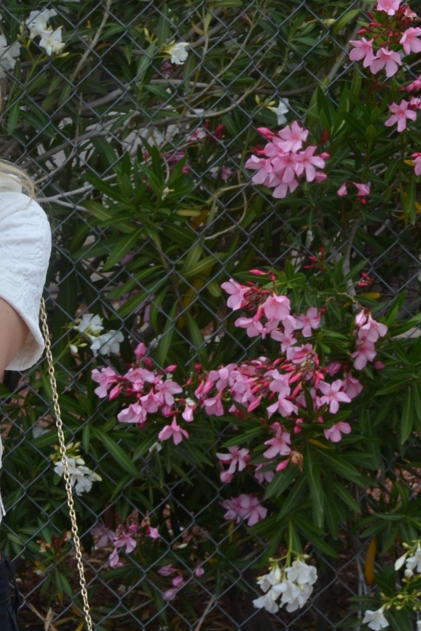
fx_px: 2017
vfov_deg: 17.2
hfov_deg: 11.5
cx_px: -182
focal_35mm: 115
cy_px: 711
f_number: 8
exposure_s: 1/250
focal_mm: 26
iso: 100
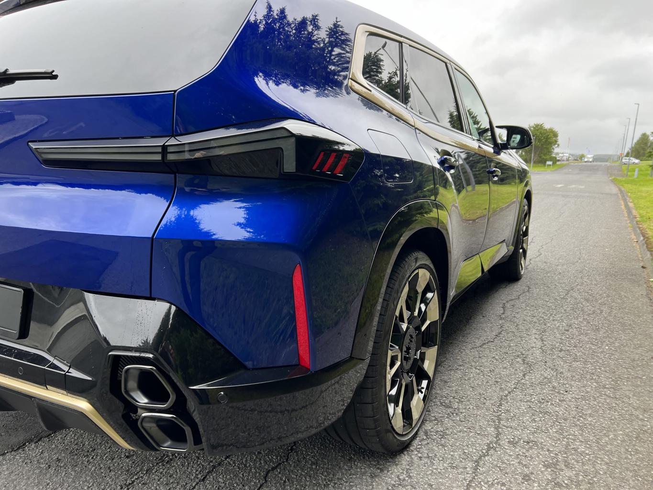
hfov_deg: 67.3
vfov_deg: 53.1
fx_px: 491
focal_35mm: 26
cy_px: 245
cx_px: 326
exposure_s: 1/290
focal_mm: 5.7
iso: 40
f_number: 1.5
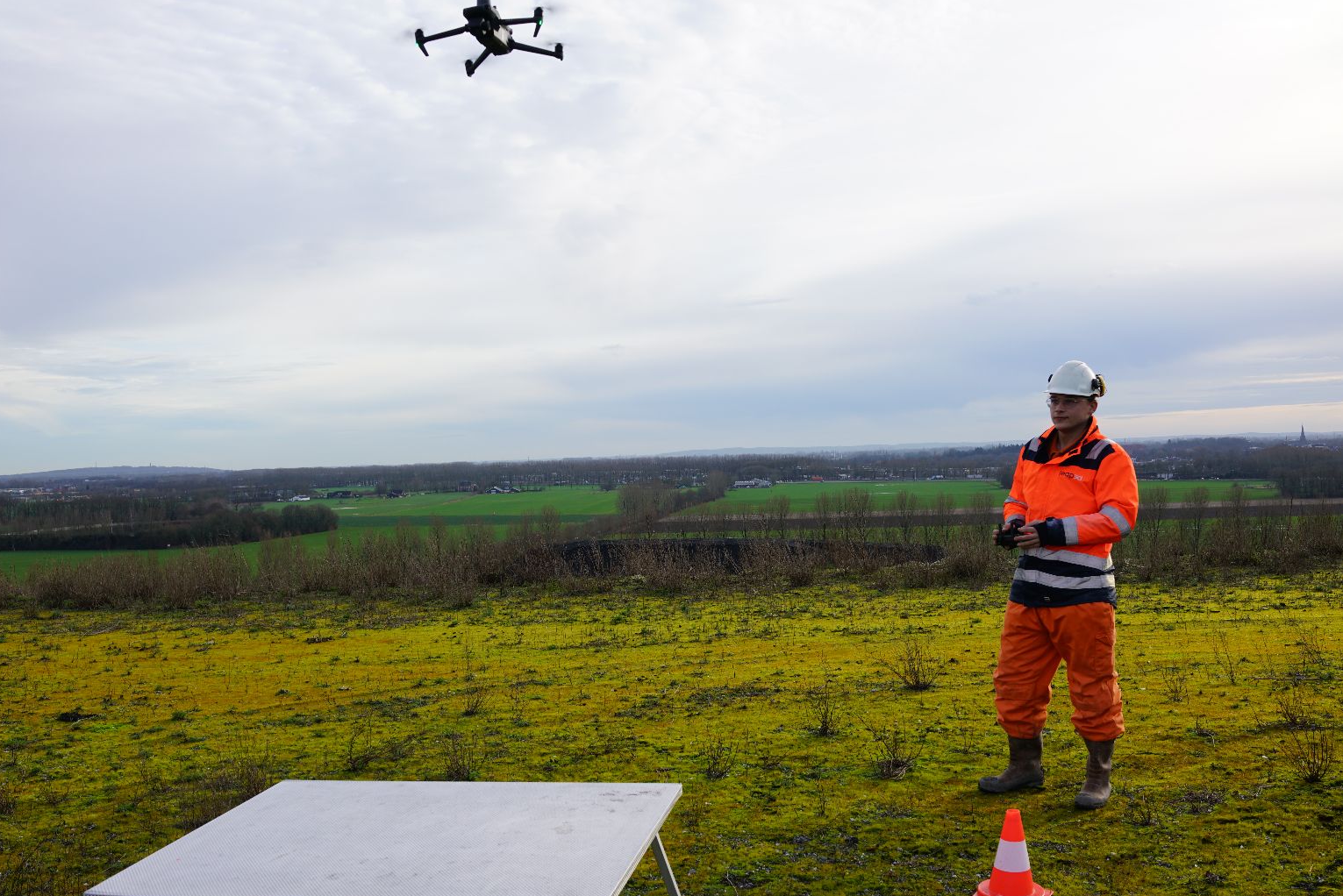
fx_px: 1381
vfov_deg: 36.0
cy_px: 457
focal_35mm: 37
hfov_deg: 51.8
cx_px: 634
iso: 100
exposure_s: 1/100
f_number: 9
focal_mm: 35
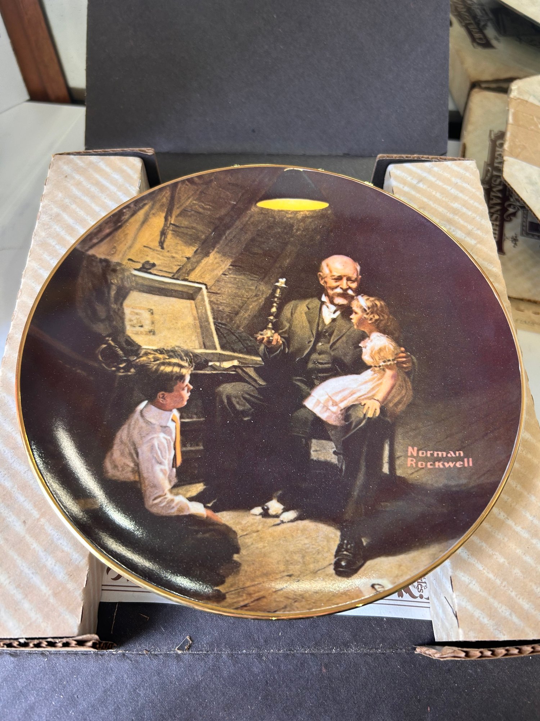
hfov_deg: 53.1
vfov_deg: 67.3
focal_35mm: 26
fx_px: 541
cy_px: 360
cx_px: 270
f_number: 1.5
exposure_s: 1/60
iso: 64
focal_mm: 5.7
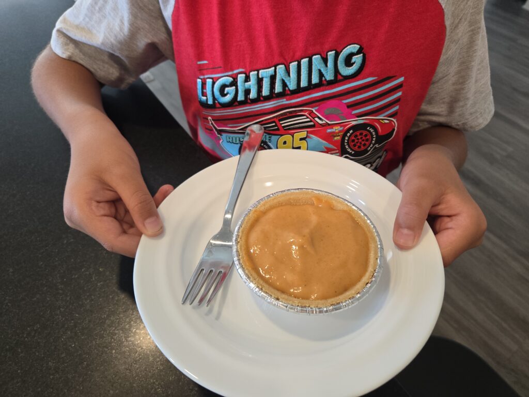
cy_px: 198
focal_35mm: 23
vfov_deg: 58.9
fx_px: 351
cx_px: 264
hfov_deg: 73.9
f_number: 1.8
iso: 320
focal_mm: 5.4
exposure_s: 1/120
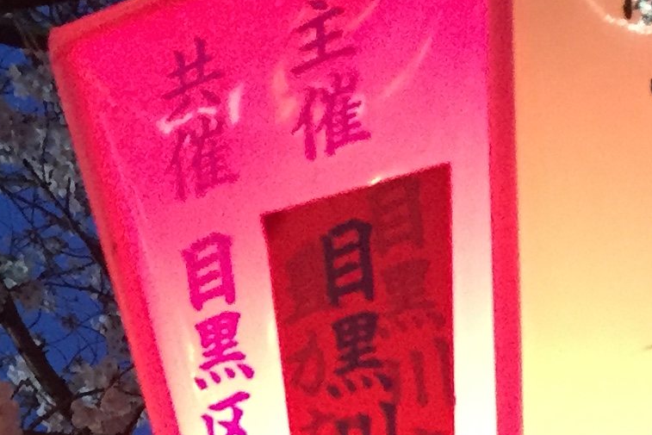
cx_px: 634
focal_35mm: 130
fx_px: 2355
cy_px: 1047
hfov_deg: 15.5
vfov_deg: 9.4
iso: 200
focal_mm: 4.15
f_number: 2.2
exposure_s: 1/30
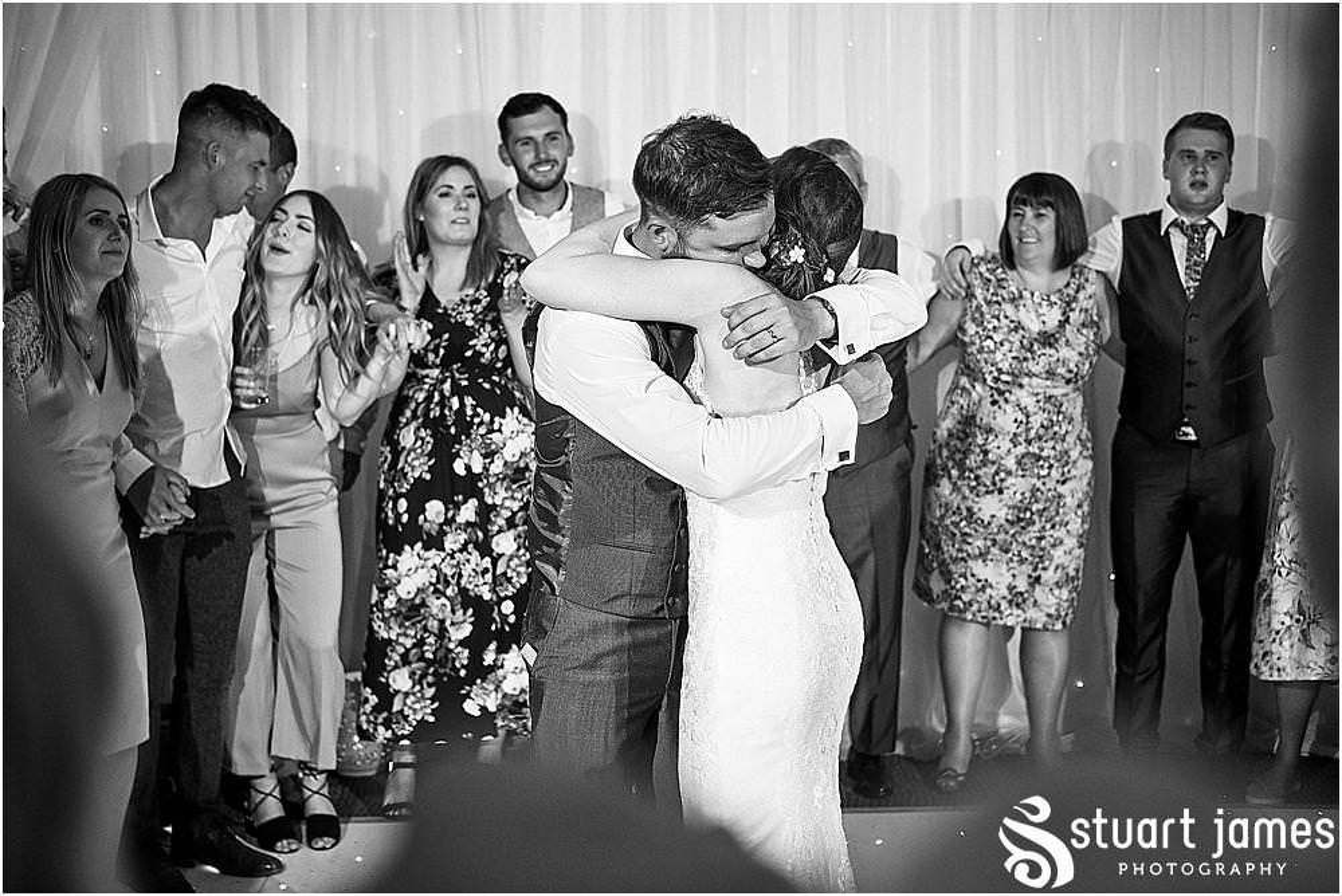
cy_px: 448
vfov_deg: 25.6
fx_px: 1977
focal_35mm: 53
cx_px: 671
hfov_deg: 37.5
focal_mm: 35
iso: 1000
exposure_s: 1/80
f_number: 2.5
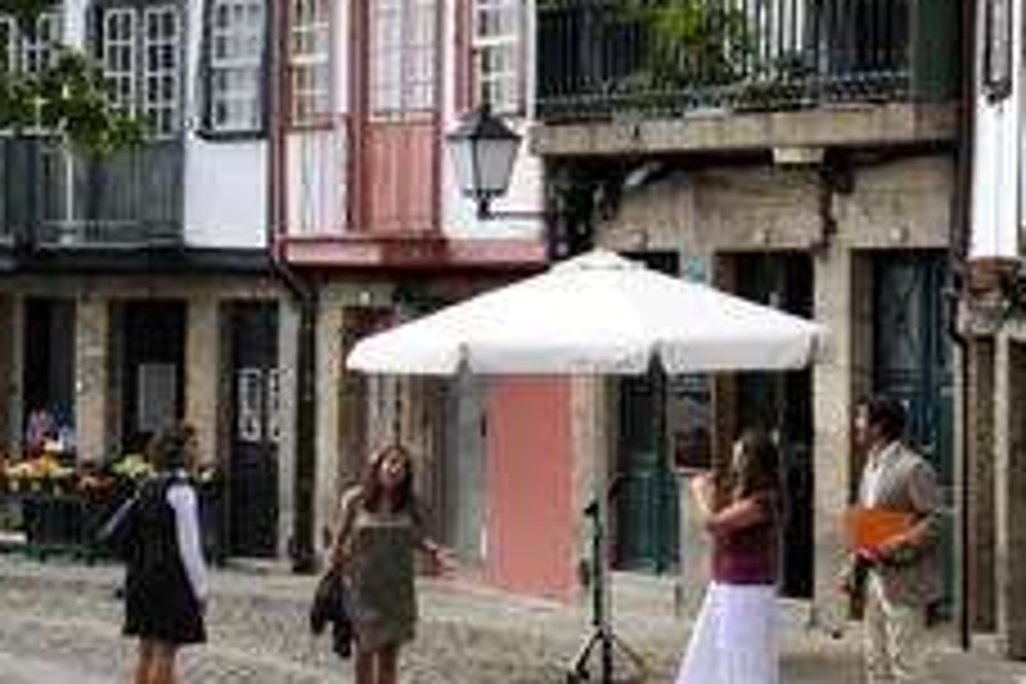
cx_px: 410
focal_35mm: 129
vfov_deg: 10.6
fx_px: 3676
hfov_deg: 15.9
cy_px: 238
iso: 400
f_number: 16
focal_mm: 70
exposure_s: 1/160
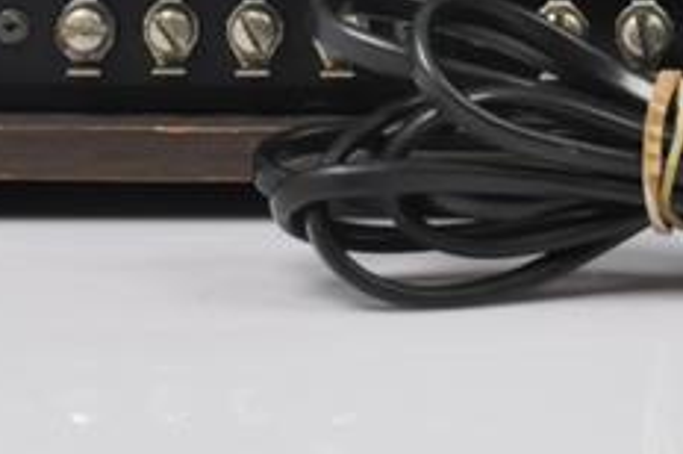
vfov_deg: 4.0
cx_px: 698
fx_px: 6366
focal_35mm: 336
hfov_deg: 6.1
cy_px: -472
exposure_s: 1/80
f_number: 5.6
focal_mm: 52
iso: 1600
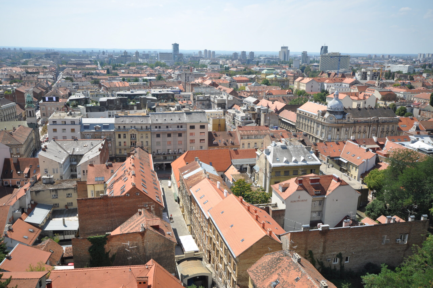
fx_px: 360
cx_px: 216
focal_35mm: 30
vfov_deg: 43.5
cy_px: 144
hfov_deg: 62.0
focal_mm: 20
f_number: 9
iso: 200
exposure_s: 1/320
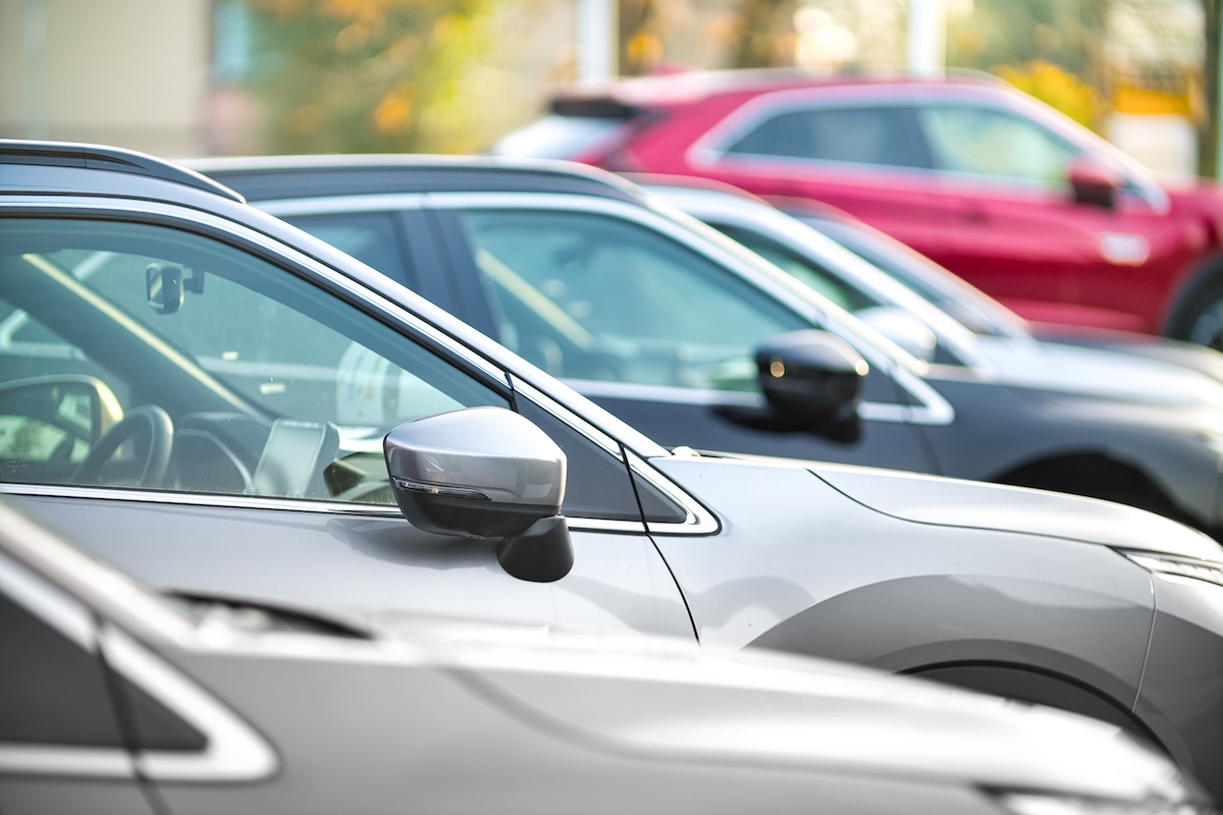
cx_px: 612
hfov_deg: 14.3
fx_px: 4861
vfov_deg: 9.6
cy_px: 408
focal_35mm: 143
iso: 100
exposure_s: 1/640
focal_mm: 95.4
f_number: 1.4
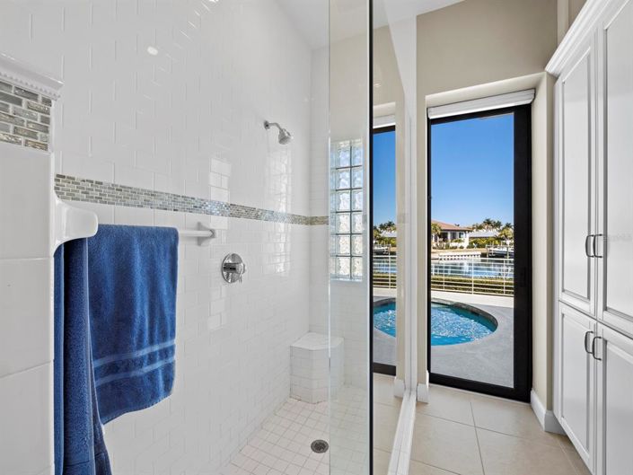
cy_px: 238
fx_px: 256
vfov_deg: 85.7
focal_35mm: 14
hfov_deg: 102.1
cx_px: 316
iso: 320
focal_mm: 7
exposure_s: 1/10
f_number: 13
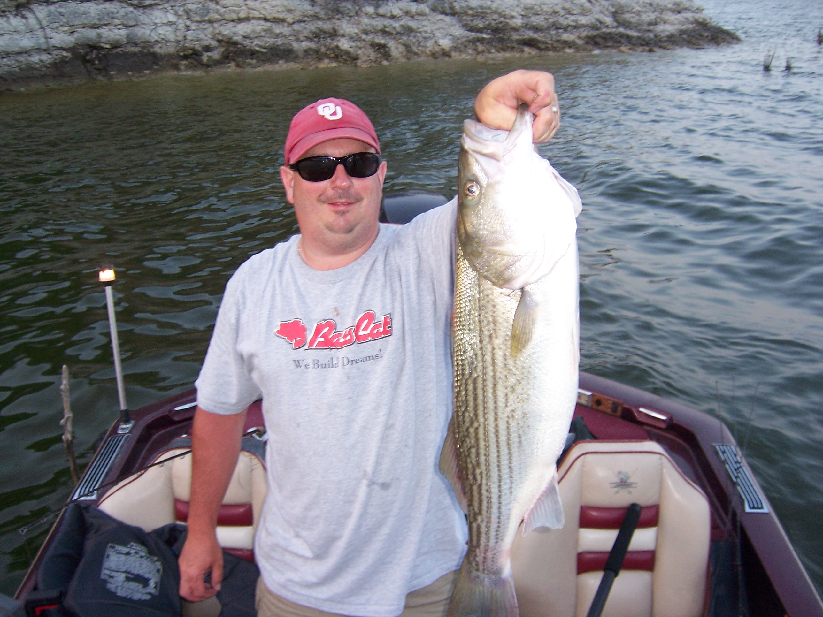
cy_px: 308
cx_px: 412
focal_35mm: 36
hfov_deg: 51.4
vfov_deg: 39.7
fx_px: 856
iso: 125
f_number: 2.8
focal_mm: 6.2
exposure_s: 1/60
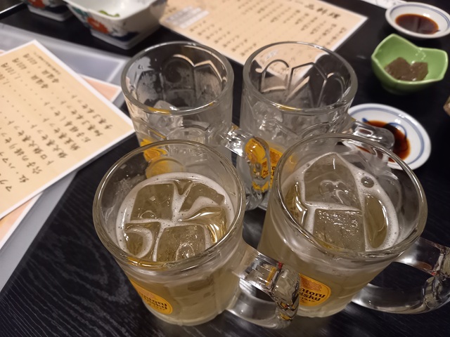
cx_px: 225
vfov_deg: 54.9
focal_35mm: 25
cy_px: 168
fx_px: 325
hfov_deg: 69.4
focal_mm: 4.65
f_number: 1.8
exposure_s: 1/40
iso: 400
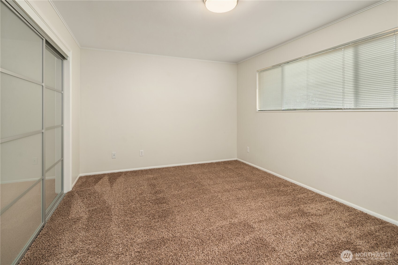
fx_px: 188
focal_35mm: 17
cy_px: 132
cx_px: 199
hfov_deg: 93.3
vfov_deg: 70.4
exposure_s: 1/1.67
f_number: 8
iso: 200
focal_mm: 17
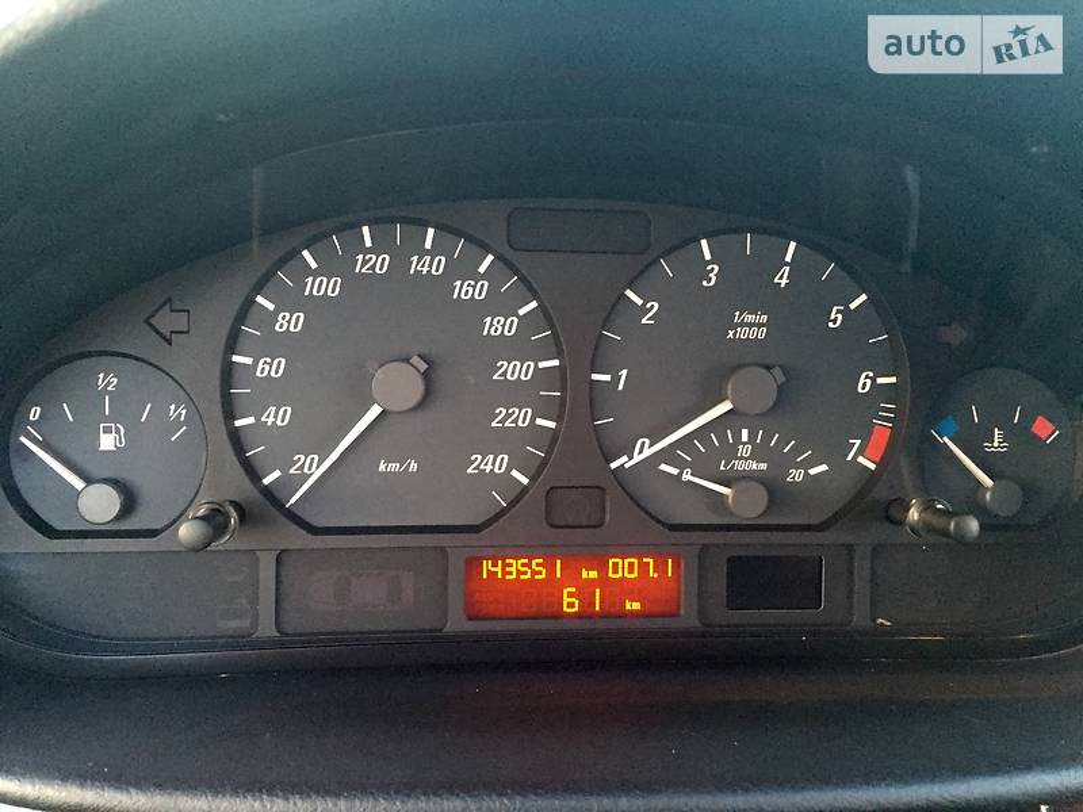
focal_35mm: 29
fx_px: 907
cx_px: 542
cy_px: 406
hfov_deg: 61.7
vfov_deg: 48.2
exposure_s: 1/25
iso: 250
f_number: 2.2
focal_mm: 4.2
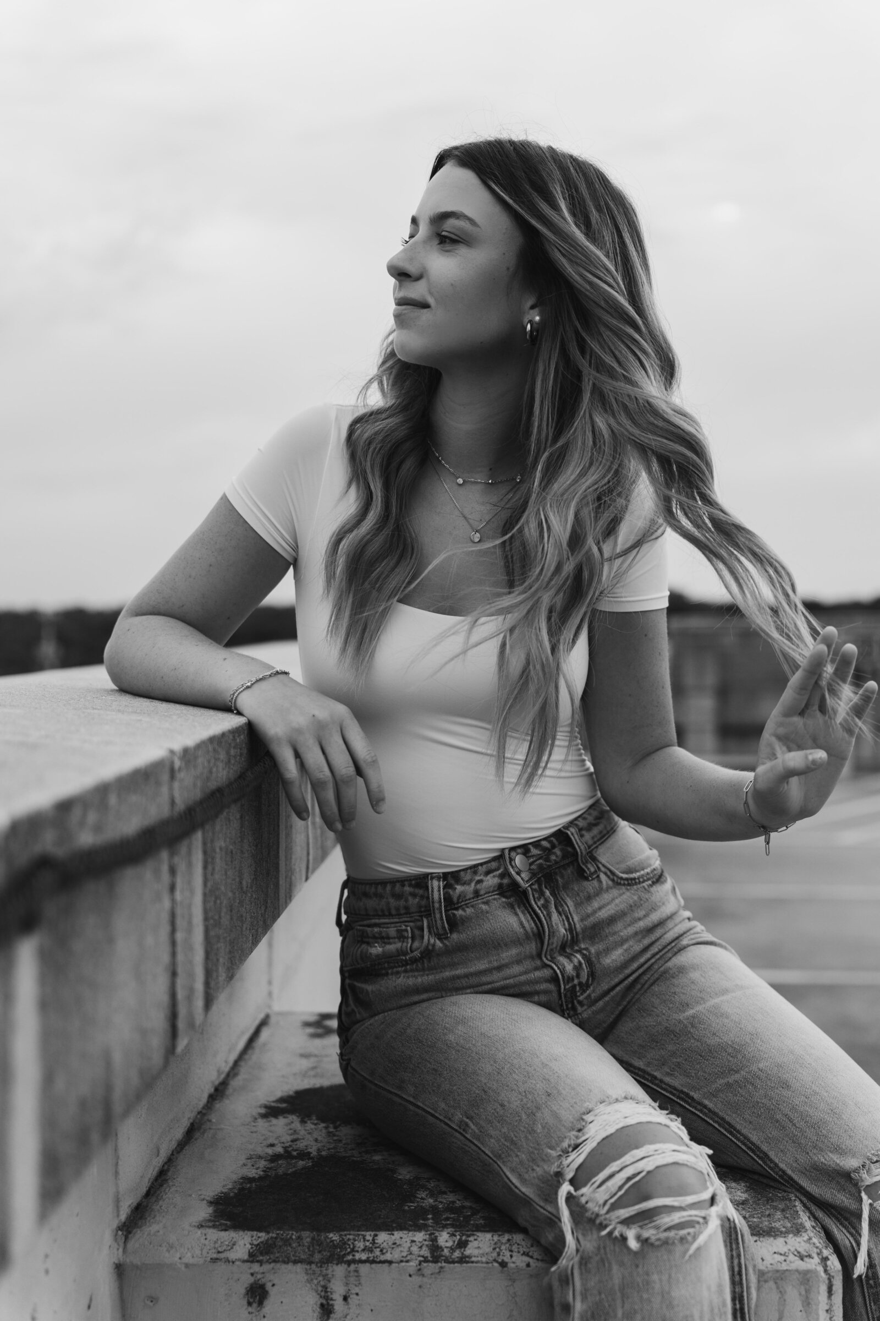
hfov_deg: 30.3
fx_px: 1628
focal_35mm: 44
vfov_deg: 44.1
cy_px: 660
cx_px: 440
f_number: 2.8
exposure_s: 1/1000
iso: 200
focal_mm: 44.4
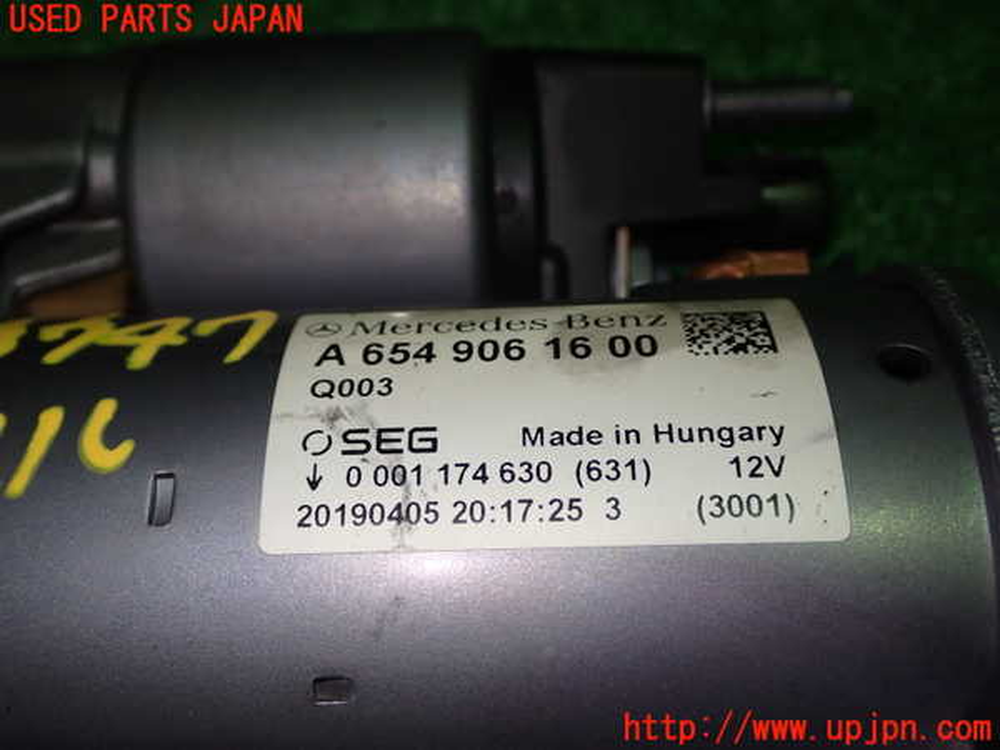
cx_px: 500
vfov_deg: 35.1
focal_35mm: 41
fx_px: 1184
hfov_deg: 45.8
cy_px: 375
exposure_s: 1/80
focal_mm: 7.31
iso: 200
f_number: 2.8
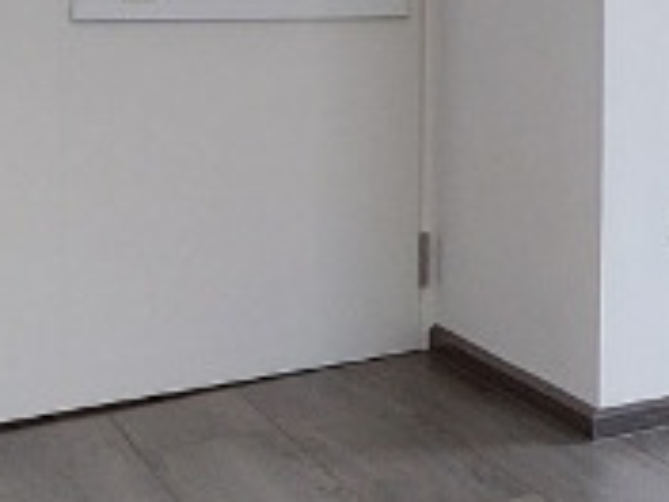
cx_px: 1406
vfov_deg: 19.3
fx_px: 1430
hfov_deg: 17.2
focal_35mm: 74
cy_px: -15
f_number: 2.2
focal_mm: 1.74
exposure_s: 1/100
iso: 80
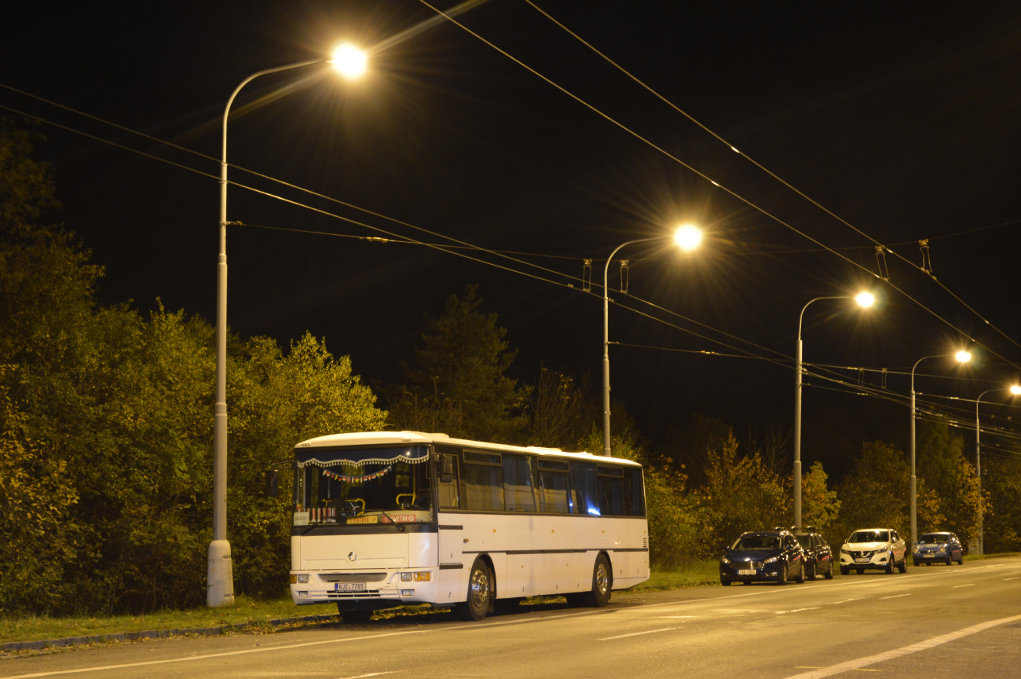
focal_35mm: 68
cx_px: 510
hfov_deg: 29.9
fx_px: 1912
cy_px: 340
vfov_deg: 20.1
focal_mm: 45
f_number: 5.6
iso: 400
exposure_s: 1
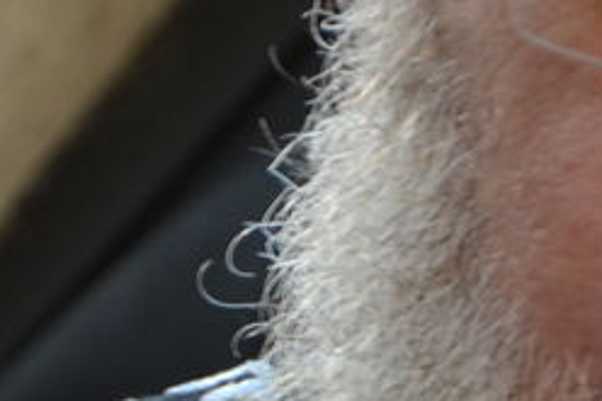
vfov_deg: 1.5
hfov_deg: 2.3
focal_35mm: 891
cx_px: 585
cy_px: 410
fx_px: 14886
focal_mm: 105
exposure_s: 1/125
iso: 320
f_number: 5.6
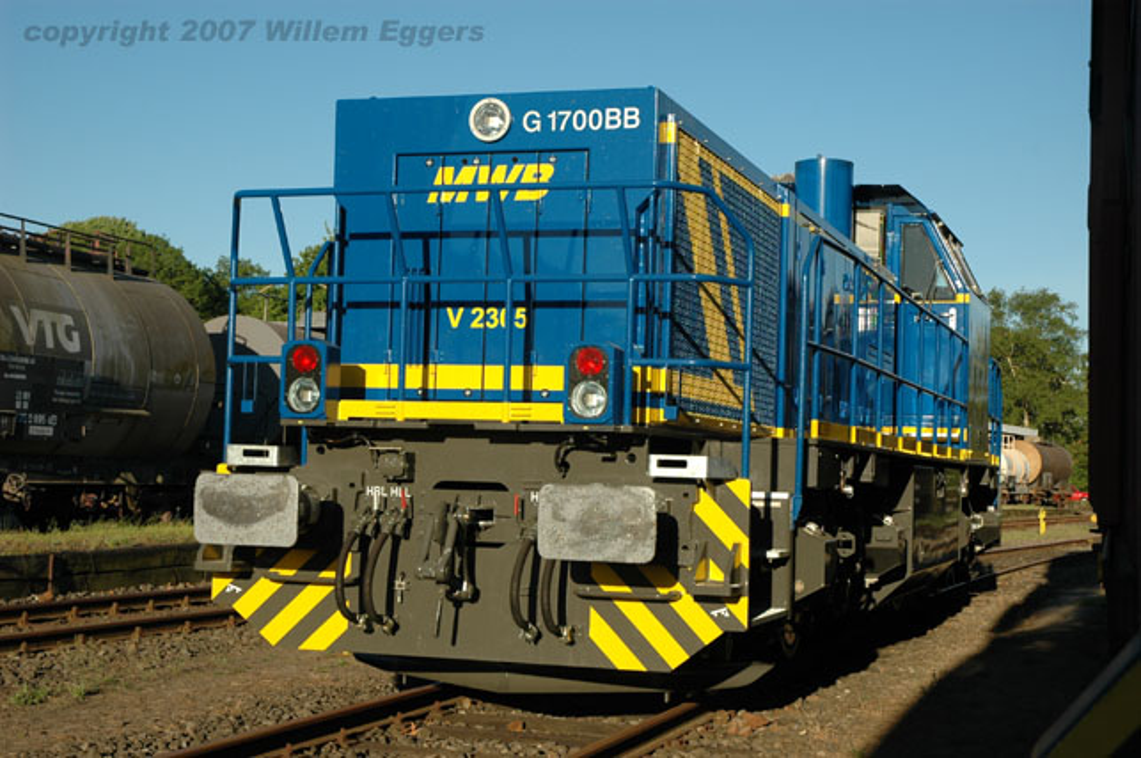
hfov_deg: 35.1
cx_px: 570
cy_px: 379
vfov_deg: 23.7
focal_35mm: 57
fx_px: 1804
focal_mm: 38
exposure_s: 1/400
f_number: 7.1
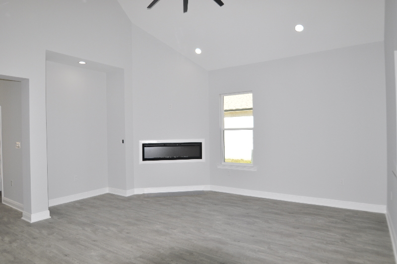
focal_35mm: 22
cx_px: 198
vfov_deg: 56.0
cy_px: 132
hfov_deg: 77.4
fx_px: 248
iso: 200
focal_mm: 15
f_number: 4
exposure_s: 1/200
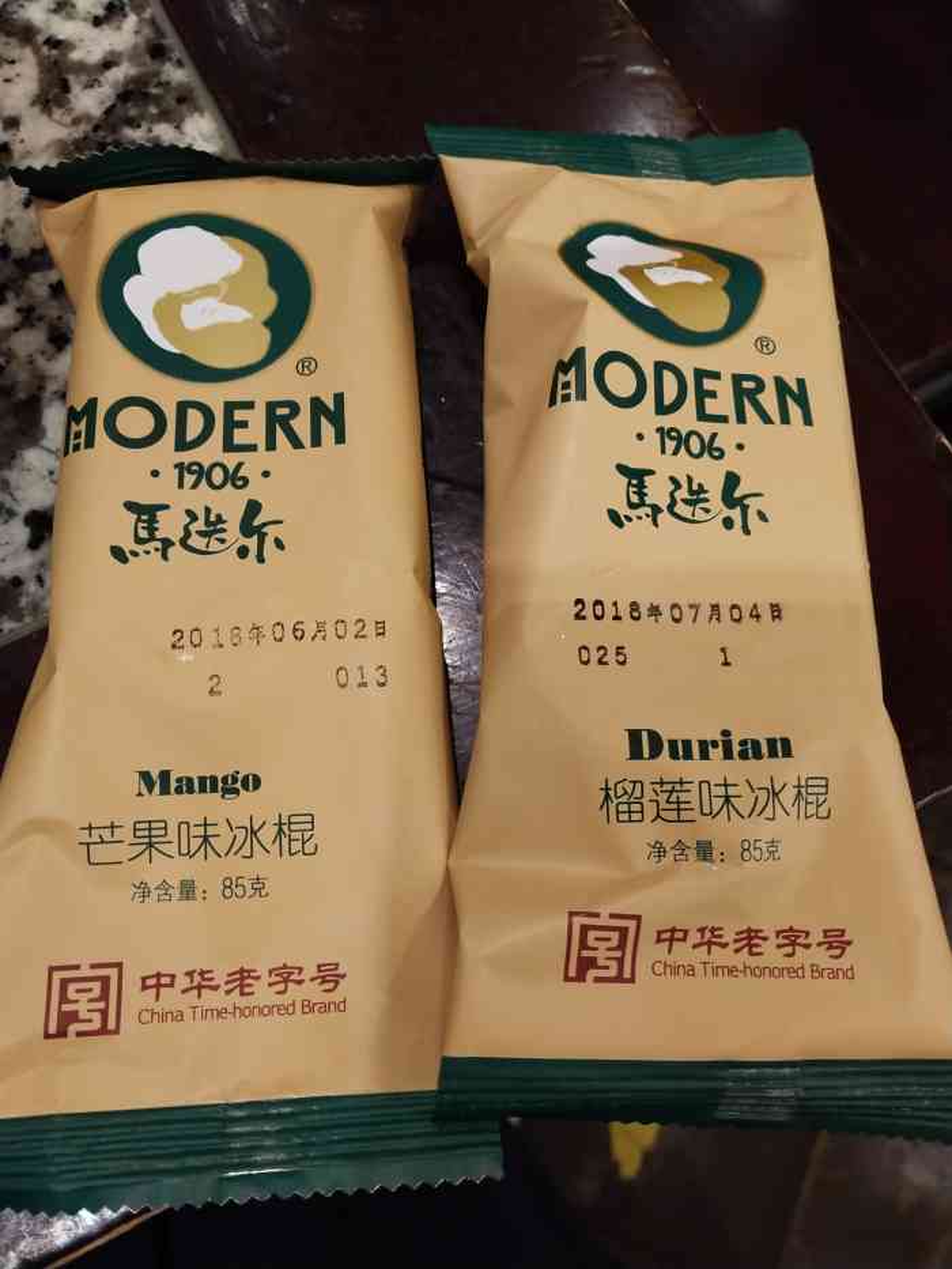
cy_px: 634
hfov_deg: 46.8
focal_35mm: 30
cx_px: 476
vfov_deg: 60.0
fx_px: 1100
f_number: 1.8
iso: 327
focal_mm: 3.95
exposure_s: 1/33.3
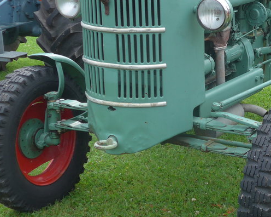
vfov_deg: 14.8
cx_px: 233
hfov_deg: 18.2
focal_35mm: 104
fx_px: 833
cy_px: 82
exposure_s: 1/320
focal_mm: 9
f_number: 2.8
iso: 80
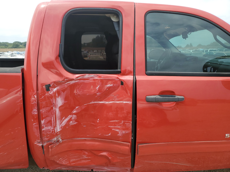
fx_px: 173
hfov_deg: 67.3
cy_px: 86
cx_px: 115
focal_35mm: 26
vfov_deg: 53.1
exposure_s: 1/2000
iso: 50
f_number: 1.5
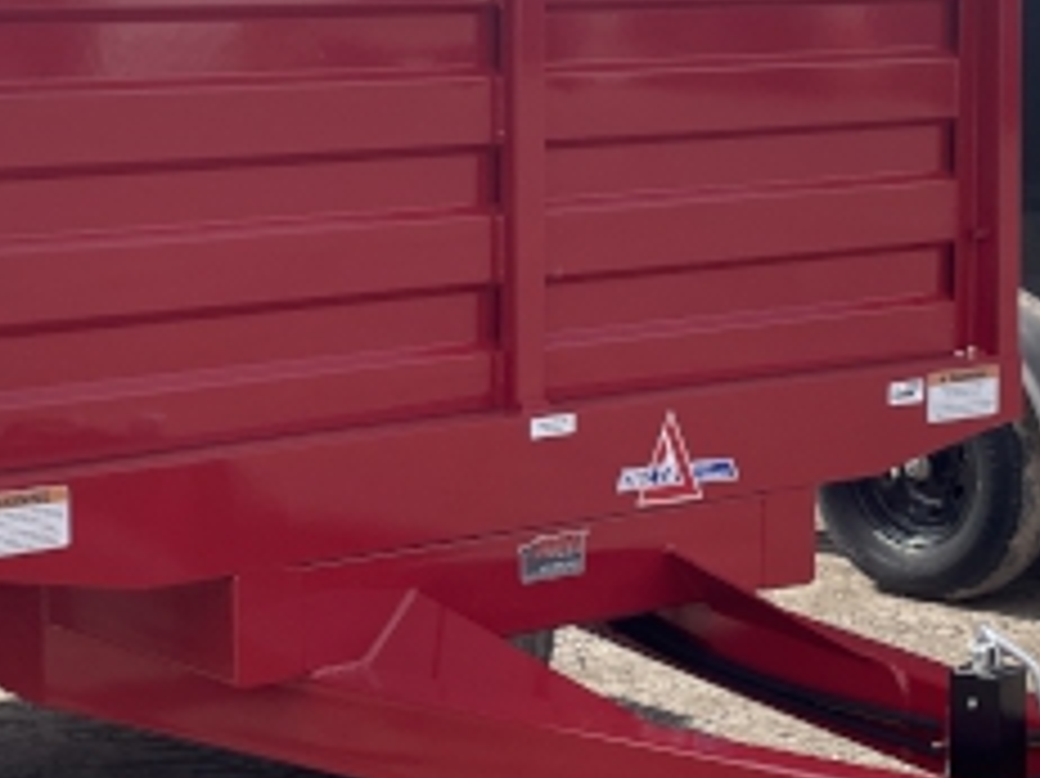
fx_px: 2703
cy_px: 432
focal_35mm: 90
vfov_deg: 16.4
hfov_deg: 21.7
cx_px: 378
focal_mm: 4.2
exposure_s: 1/4132
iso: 32
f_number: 1.6
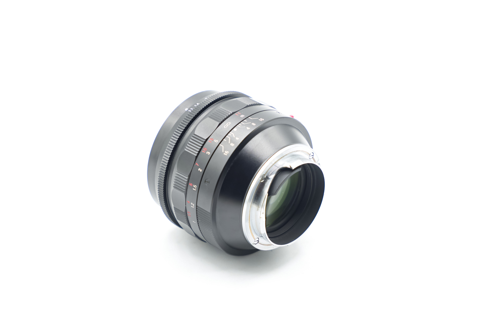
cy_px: 162
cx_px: 242
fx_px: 1428
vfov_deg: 12.9
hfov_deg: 19.3
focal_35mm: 106
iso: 800
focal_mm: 70
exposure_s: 1/250
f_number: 4.5
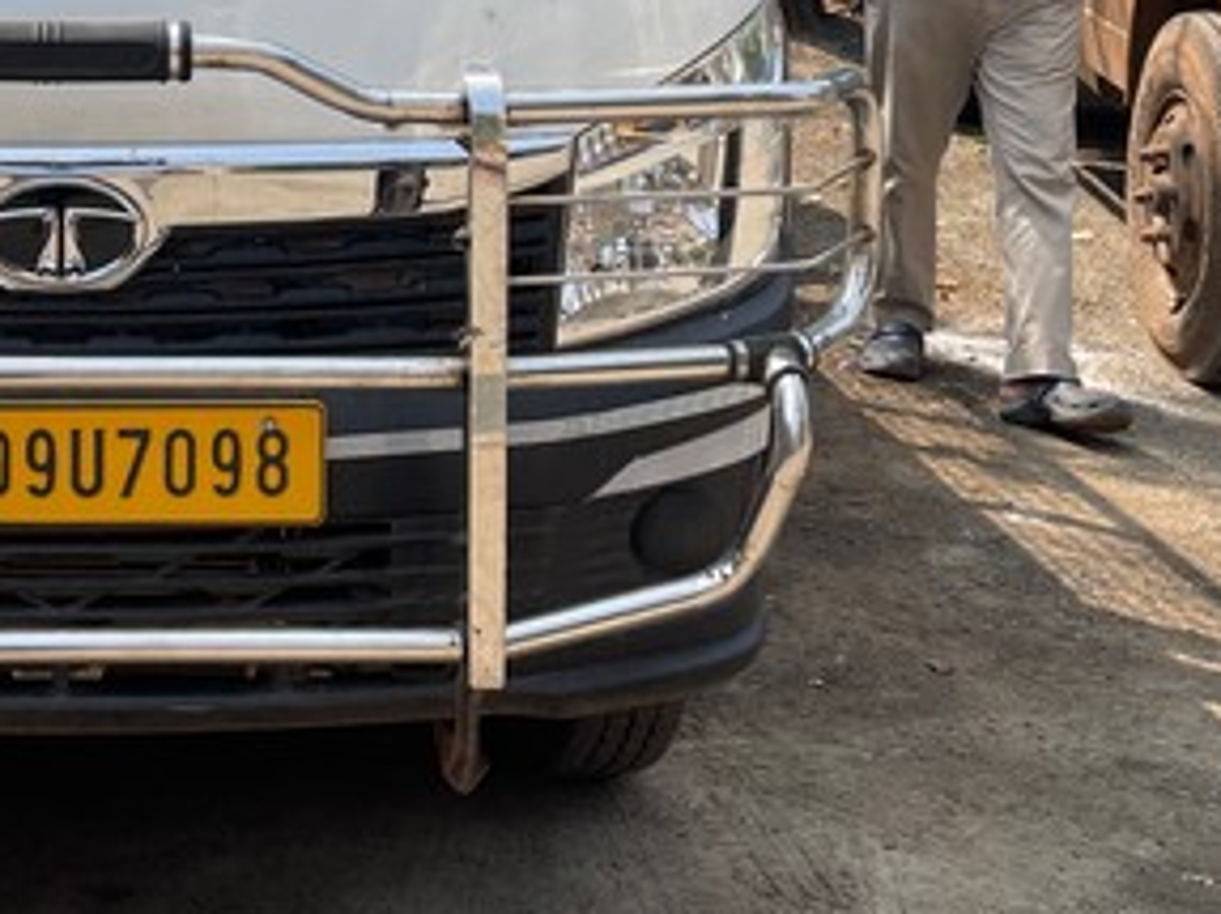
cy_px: -94
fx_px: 2715
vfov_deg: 18.4
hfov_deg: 24.5
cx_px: 89
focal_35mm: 77
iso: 32
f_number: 1.6
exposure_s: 1/1473
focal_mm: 4.2
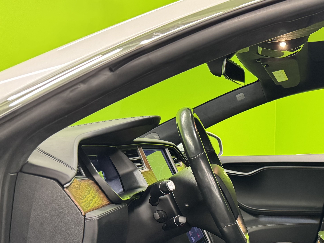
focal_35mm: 47
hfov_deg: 37.9
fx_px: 440
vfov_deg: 29.2
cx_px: 287
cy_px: 234
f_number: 1.78
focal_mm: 6.76
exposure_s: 1/50
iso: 500
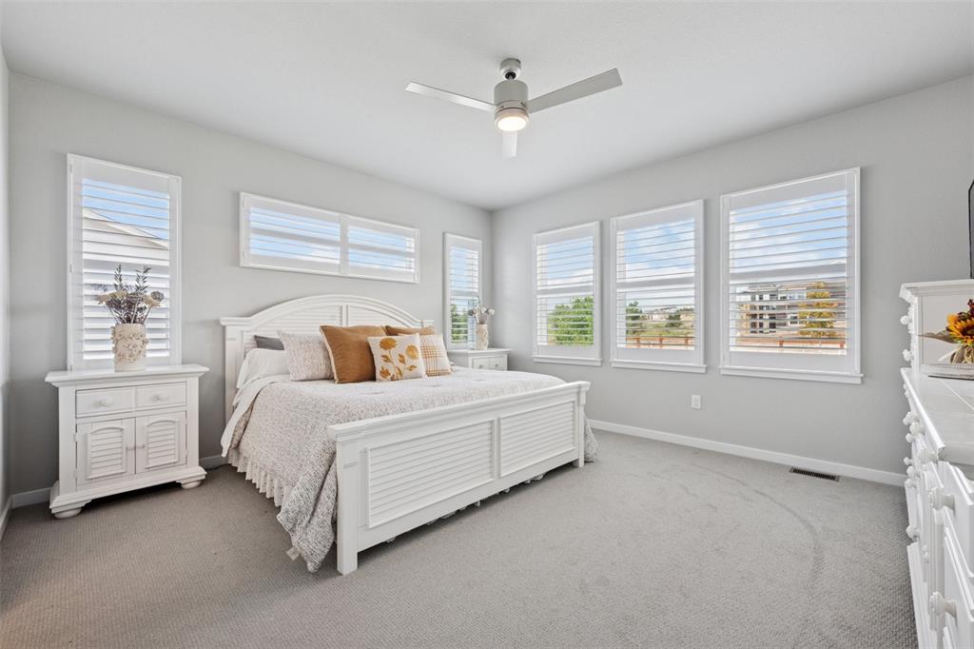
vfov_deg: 77.3
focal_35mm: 15
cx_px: 487
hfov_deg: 100.4
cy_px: 324
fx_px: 406
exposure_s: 1/10
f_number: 11
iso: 100
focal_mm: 15
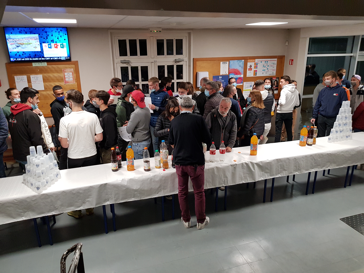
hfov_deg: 67.3
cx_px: 182
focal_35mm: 26
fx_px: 273
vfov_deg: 53.1
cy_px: 136
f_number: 1.7
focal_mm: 4.2
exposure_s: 1/50
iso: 200
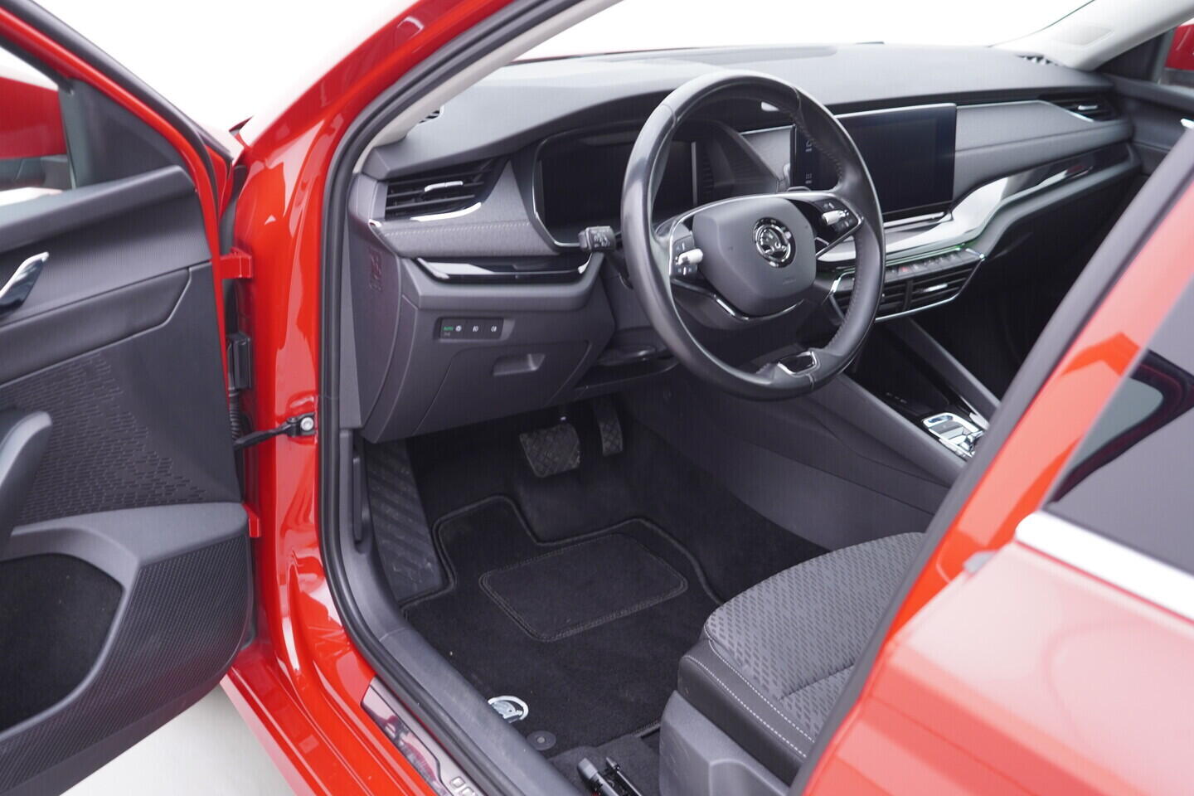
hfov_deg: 53.1
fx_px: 1194
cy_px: 398
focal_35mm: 36
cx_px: 597
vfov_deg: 36.9
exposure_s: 1/40
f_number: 2.8
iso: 250
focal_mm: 24
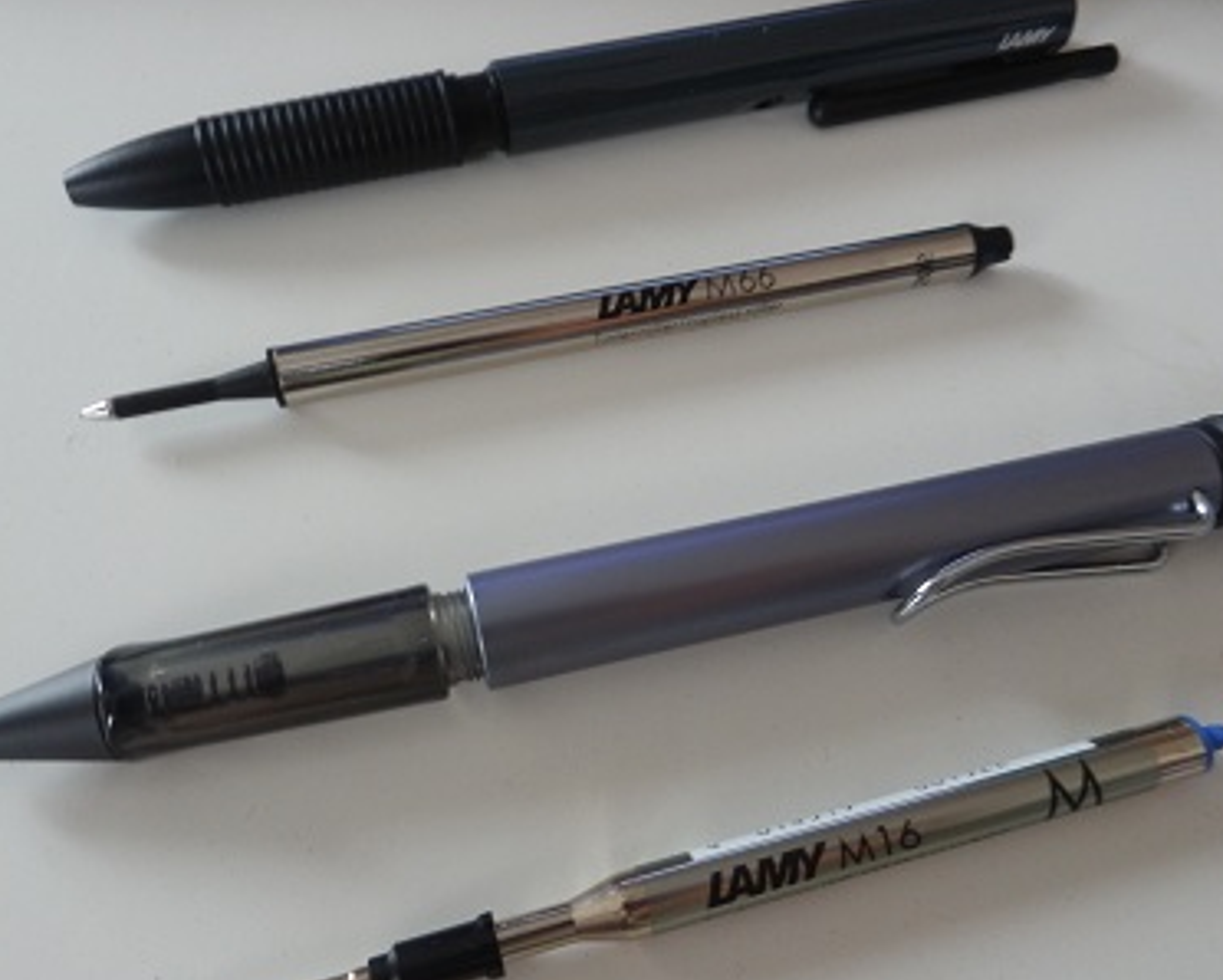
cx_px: 610
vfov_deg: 50.0
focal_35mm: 29
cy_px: 526
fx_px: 1050
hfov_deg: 60.4
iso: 200
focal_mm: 4.2
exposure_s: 1/6
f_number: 3
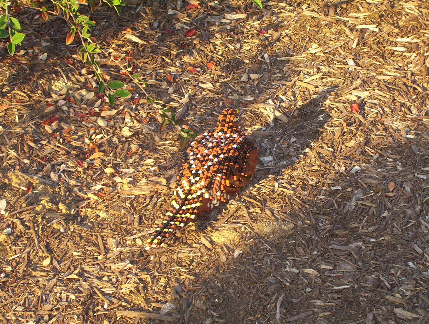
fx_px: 1540
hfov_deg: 15.9
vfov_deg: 12.0
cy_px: 162
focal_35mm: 124
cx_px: 214
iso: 140
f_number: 4.62
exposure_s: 1/125
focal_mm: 16.3
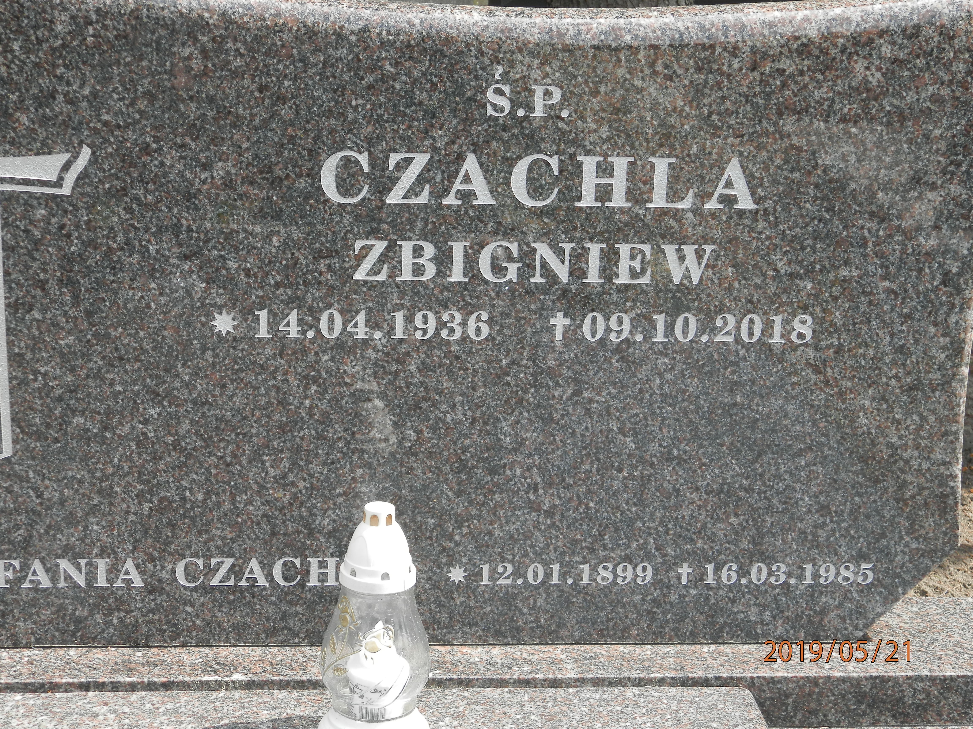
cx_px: 486
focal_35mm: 68
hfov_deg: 28.6
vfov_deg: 21.6
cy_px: 364
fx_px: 1911
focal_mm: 12.2
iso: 80
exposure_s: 1/250
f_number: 4
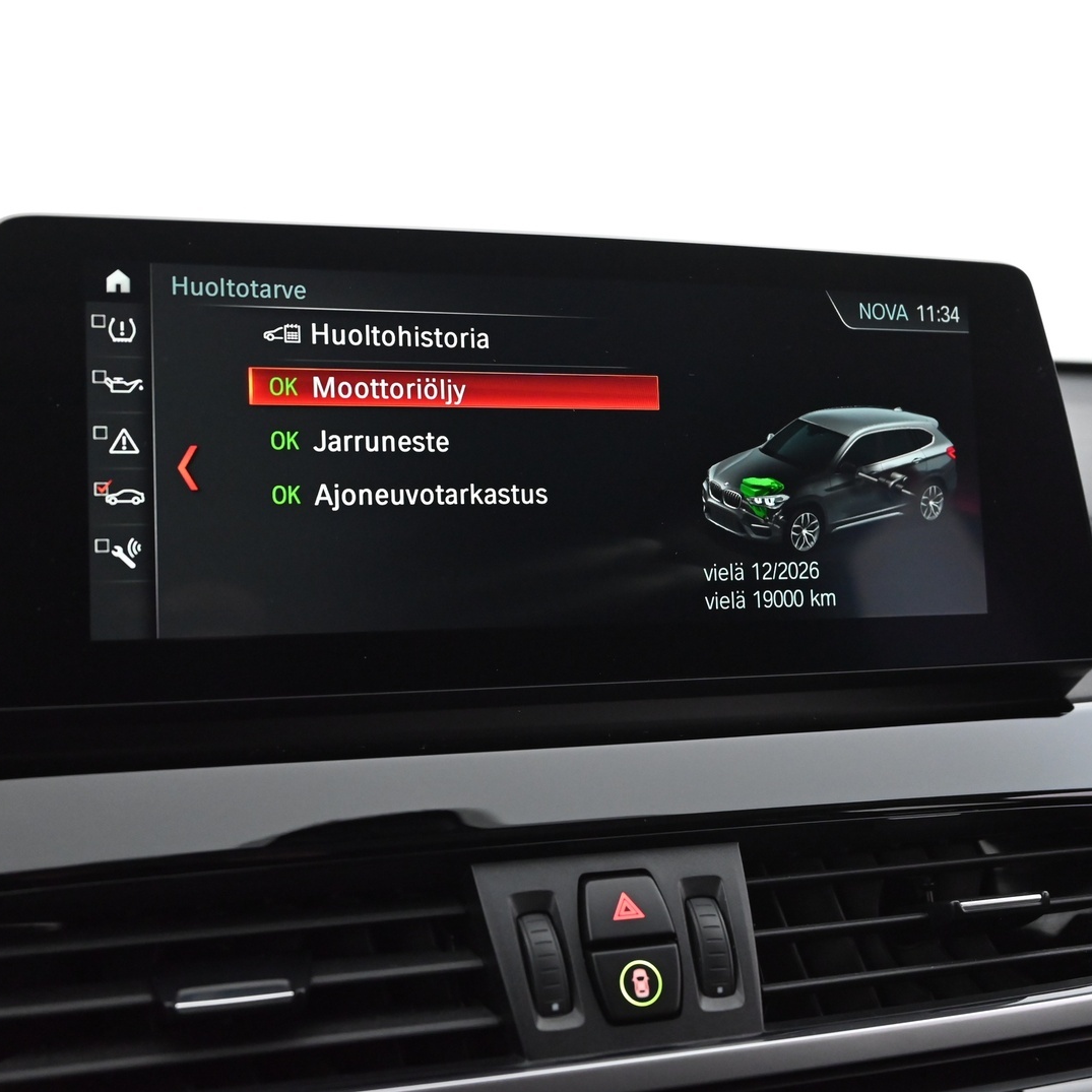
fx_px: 1486
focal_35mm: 42
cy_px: 544
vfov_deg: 40.3
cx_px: 565
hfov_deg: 40.3
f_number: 4.8
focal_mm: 32.5
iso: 4500
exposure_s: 1/60
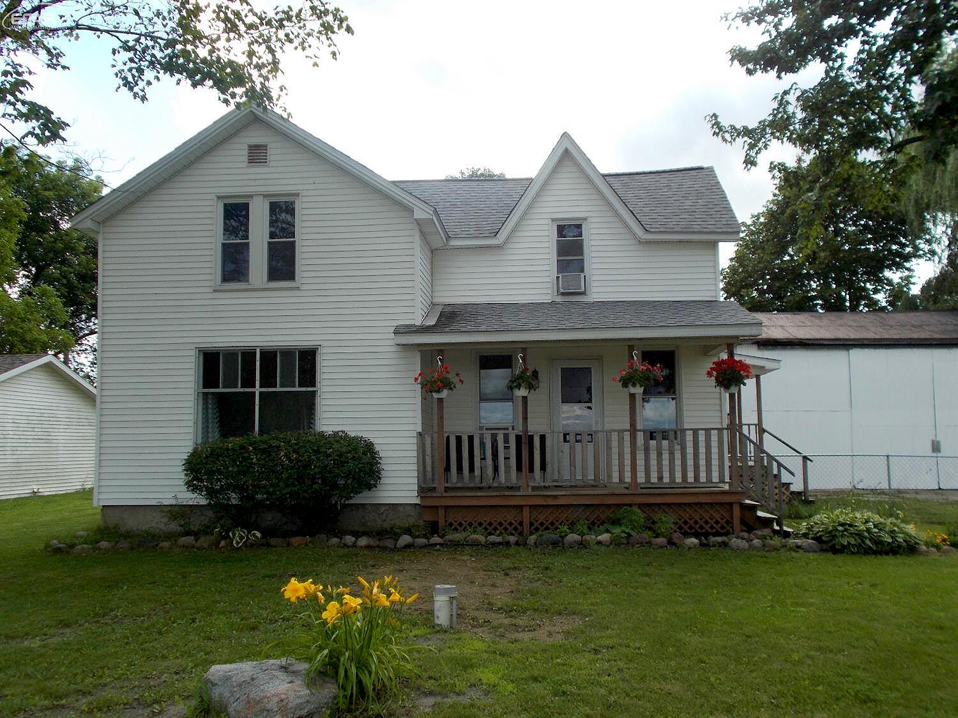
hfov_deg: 54.0
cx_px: 479
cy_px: 359
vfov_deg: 41.8
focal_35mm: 34
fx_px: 941
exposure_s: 1/320
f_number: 3.6
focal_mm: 6
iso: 80
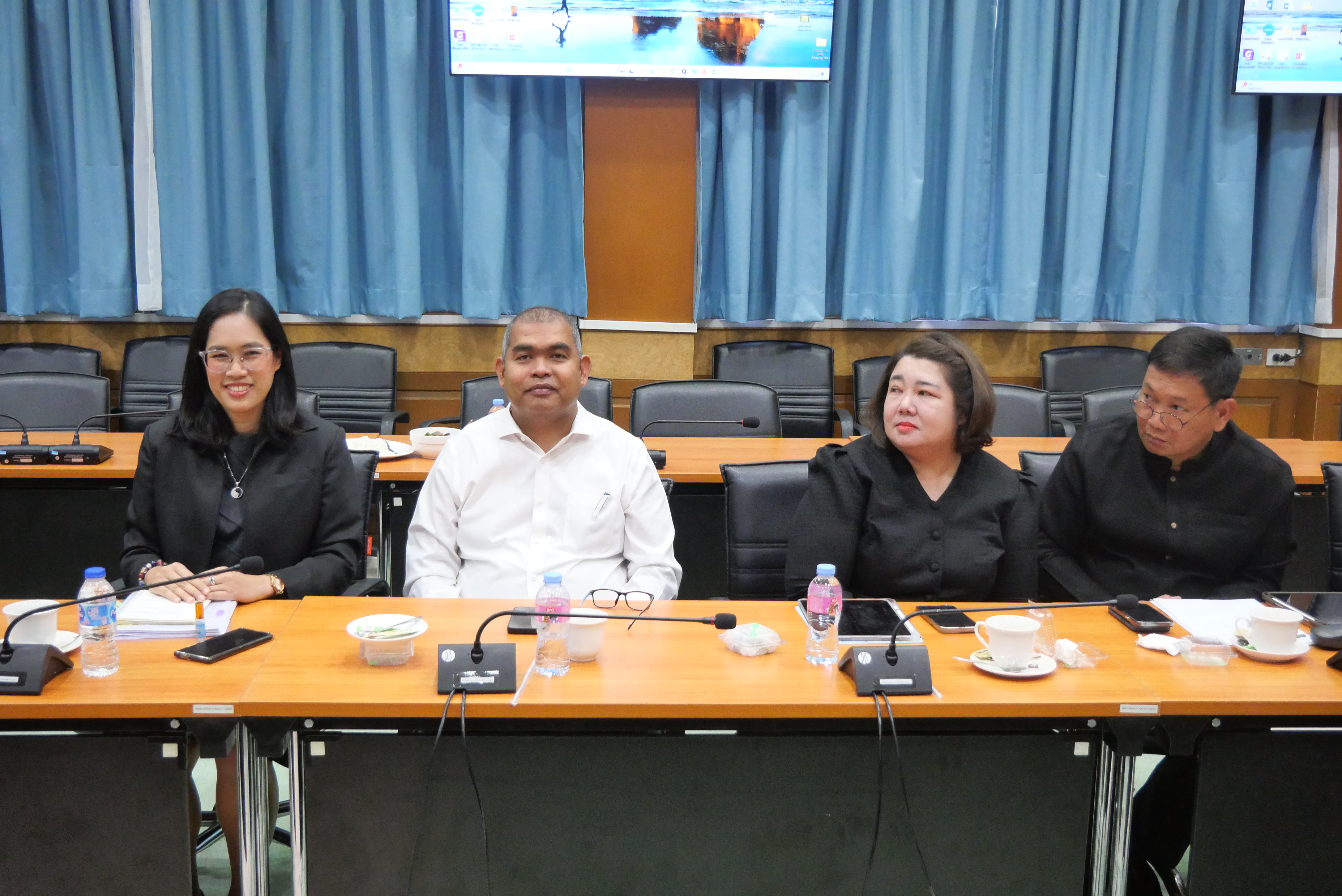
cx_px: 671
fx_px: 1529
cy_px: 448
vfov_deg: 32.7
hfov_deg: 47.4
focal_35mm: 41
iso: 3200
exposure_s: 1/80
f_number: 4.1
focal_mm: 20
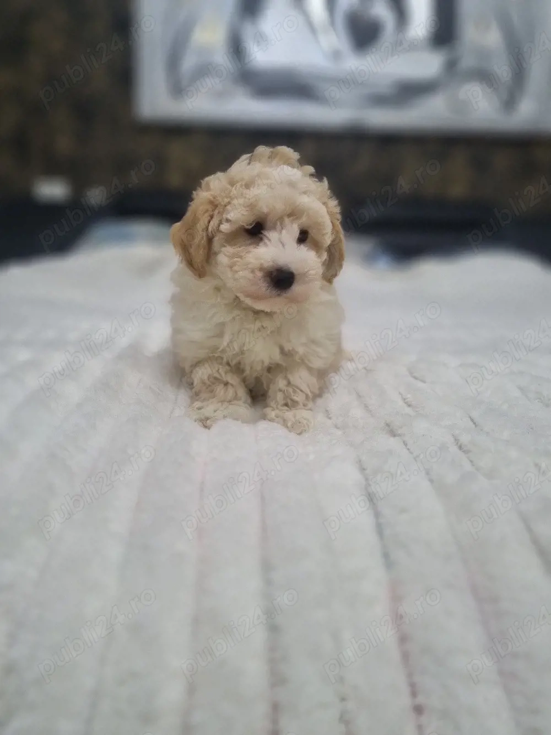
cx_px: 276
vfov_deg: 67.3
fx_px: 552
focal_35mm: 26
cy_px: 368
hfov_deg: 53.1
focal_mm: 5.4
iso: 400
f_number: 1.8
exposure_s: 1/33
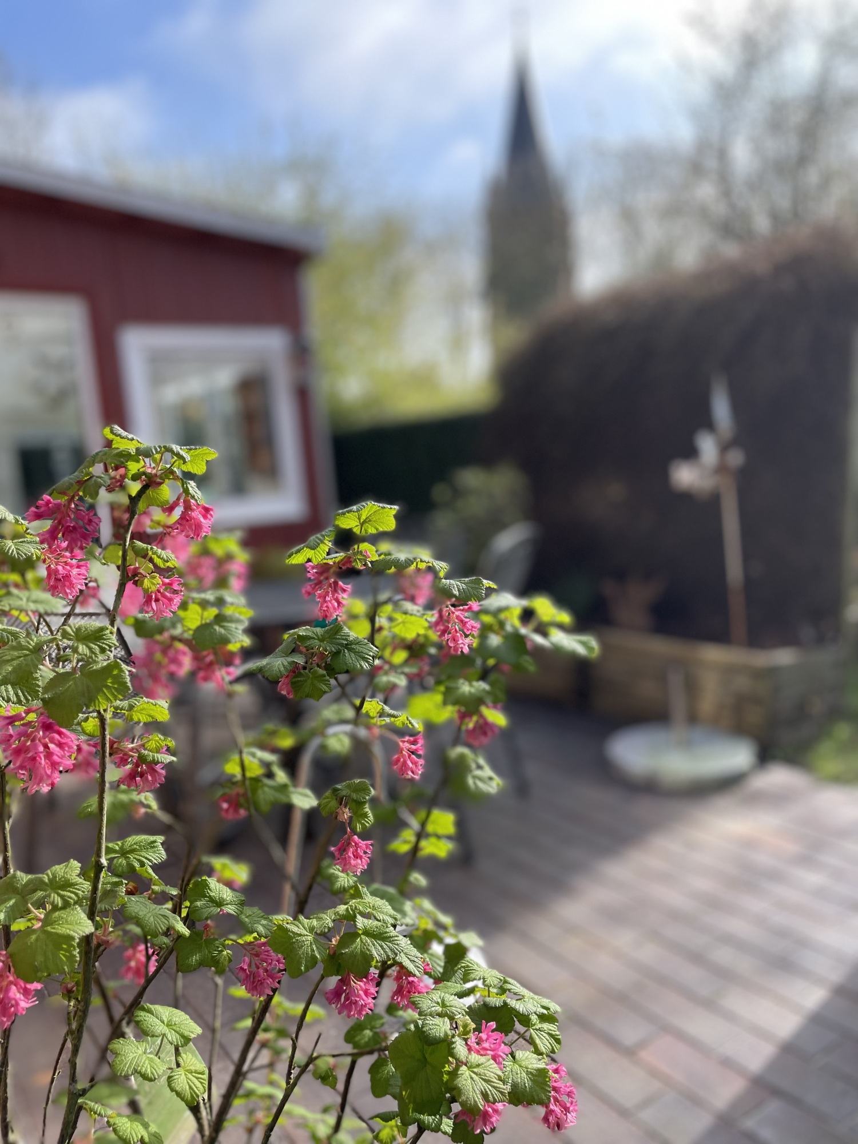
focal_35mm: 26
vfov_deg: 67.3
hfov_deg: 53.1
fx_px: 859
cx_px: 429
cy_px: 572
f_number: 1.6
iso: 50
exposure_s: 1/1182
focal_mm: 4.2
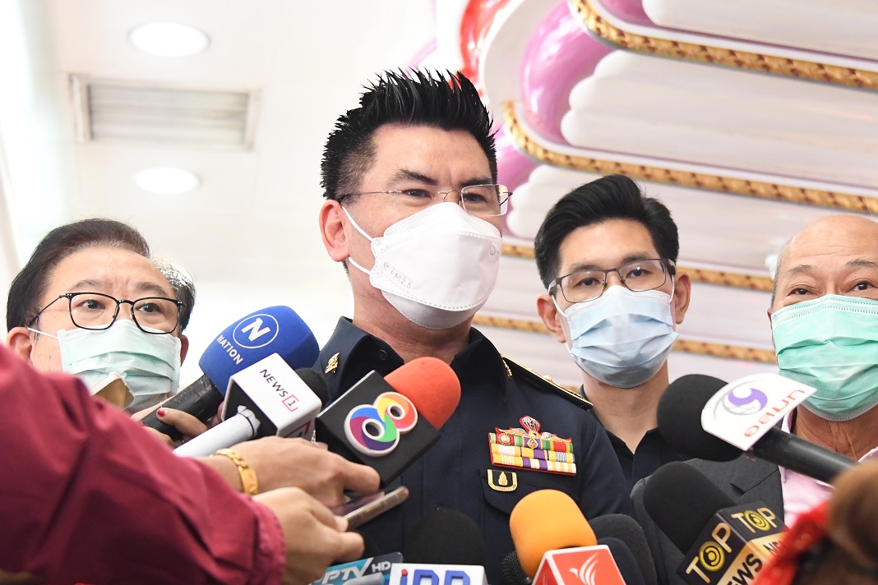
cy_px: 292
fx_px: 1951
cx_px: 439
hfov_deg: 25.4
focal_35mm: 80
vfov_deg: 17.1
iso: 4000
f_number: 4
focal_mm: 40
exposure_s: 1/320
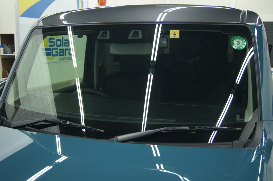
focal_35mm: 42
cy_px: 90
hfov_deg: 46.5
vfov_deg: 31.8
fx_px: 318
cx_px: 136
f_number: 4.5
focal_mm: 28
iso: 640
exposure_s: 1/50
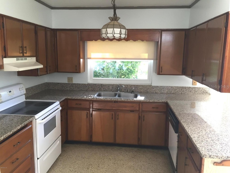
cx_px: 115
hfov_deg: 61.7
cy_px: 86
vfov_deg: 48.2
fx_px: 193
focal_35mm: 29
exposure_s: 1/30
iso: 64
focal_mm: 4.15
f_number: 2.2
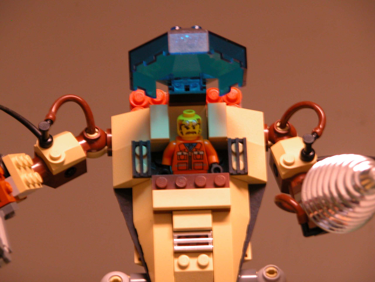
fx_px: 2416
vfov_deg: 6.7
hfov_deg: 8.9
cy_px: 141
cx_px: 188
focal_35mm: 223
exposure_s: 1/3.5
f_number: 5.2
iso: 200
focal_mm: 56.7
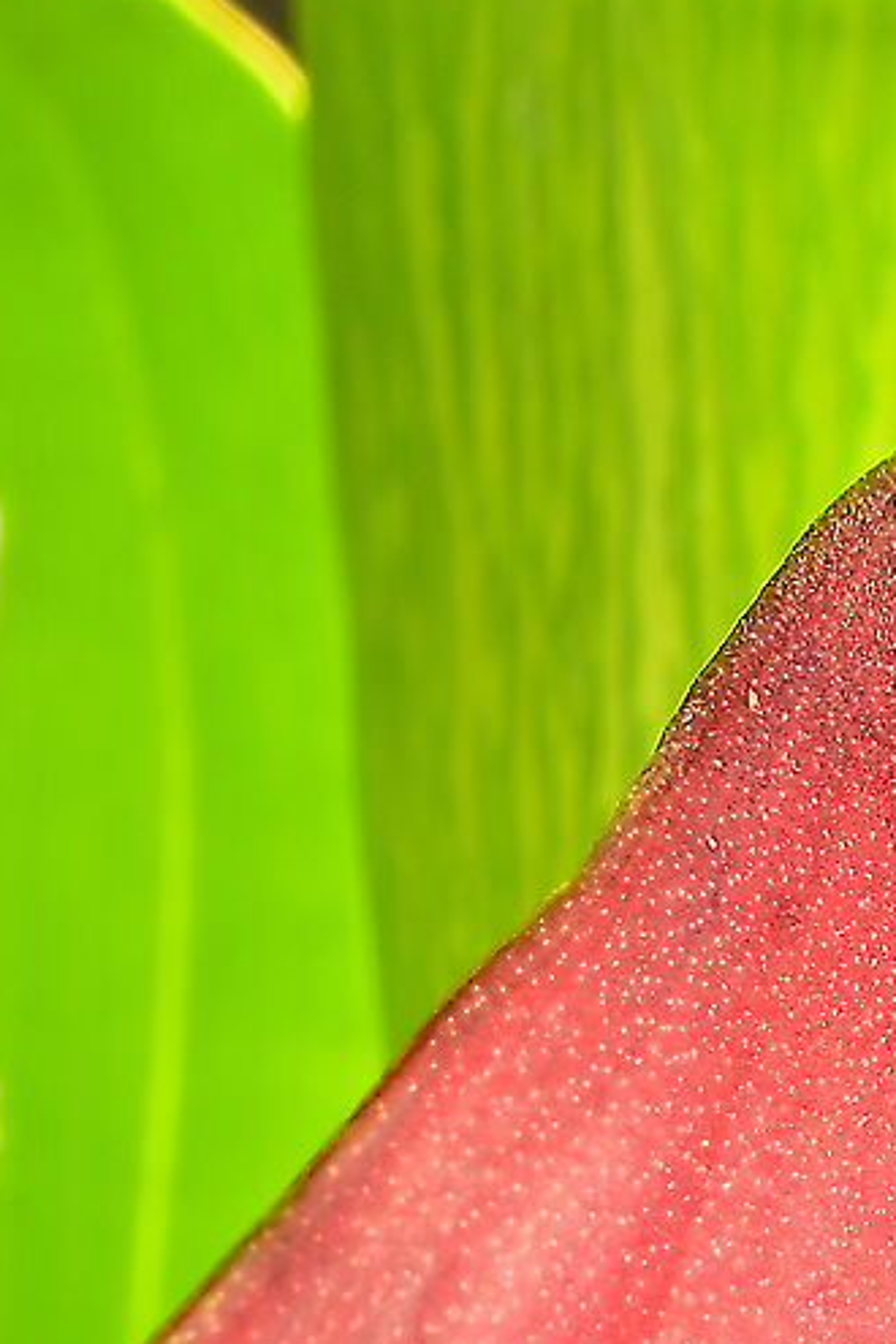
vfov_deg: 4.6
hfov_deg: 3.2
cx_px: 904
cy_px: 2965
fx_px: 16276
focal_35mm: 436
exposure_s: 1/60
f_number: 16
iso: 100
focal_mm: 60
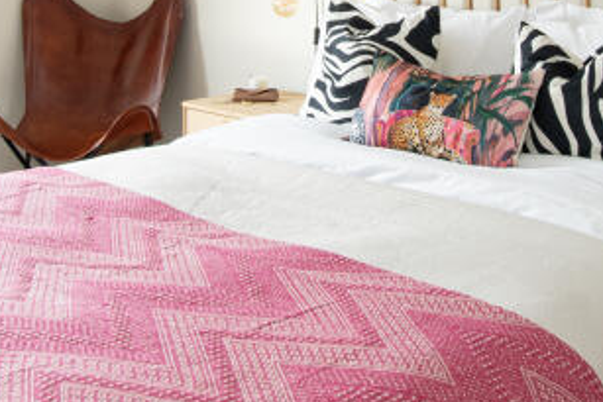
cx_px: 318
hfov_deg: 39.6
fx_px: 838
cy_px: -49
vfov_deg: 25.0
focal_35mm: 50
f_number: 8
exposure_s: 1/2
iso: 320
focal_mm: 10
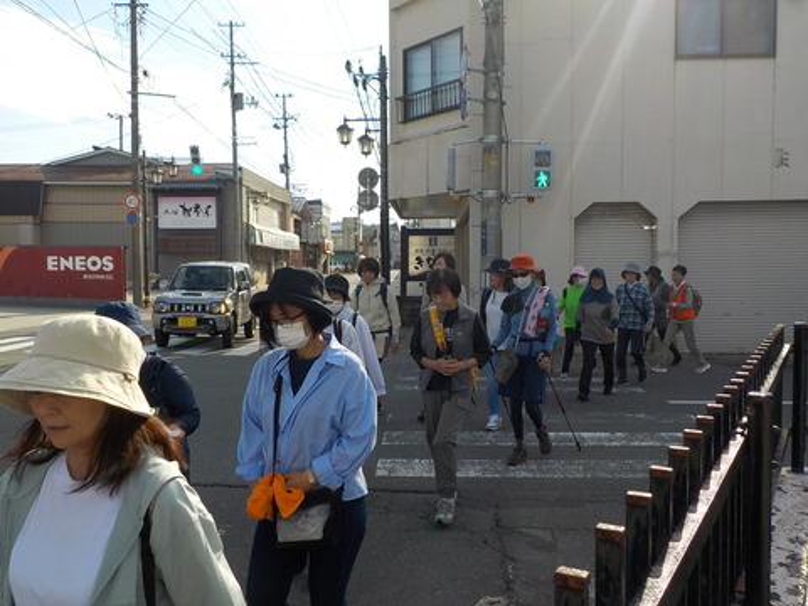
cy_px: 303
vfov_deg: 46.8
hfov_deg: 60.0
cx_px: 404
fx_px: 700
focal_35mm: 30
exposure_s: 1/1000
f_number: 3.3
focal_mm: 4.1
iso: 125
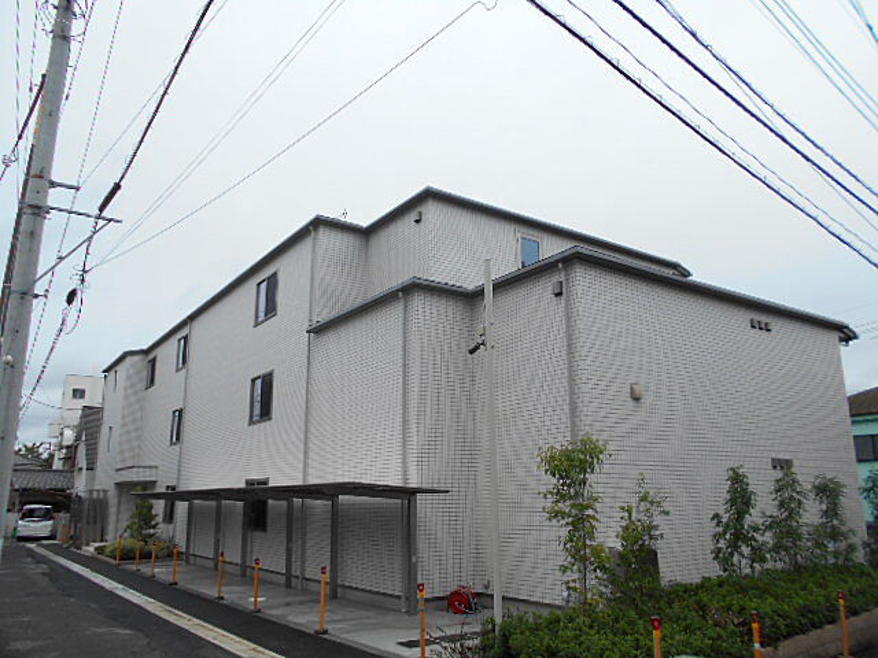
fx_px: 659
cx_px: 439
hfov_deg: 67.3
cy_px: 329
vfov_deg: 53.1
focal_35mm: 26
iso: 80
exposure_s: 1/500
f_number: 3.2
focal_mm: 4.6
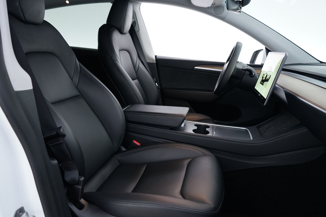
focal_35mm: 28
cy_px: 108
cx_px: 163
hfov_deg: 65.5
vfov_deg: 46.4
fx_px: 254
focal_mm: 28
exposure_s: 1/30
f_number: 3.5
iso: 2000
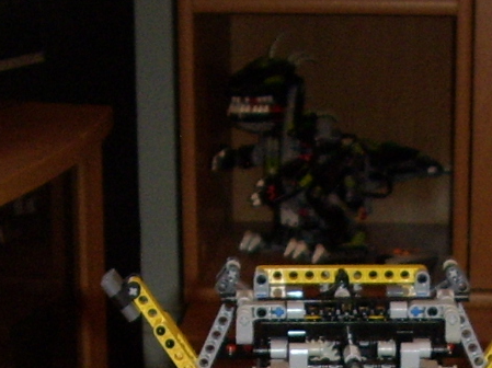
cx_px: 373
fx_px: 1520
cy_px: 537
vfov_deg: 13.1
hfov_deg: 18.3
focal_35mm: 107
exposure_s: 1/30
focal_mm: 5.8
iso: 183
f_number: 2.9
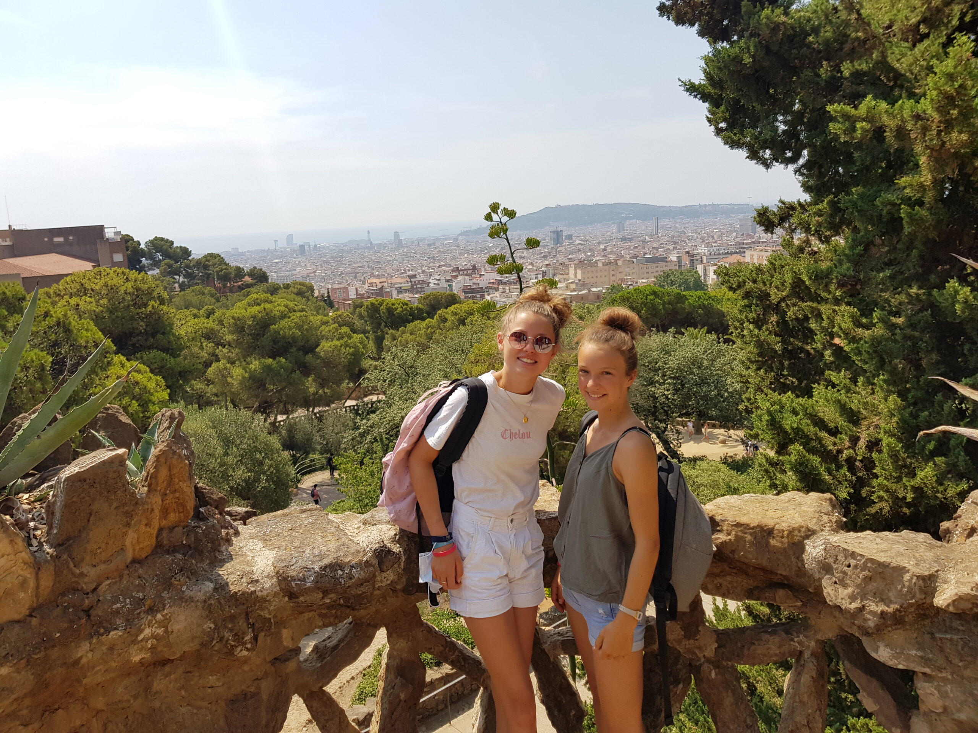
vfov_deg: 53.1
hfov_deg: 67.3
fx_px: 735
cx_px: 489
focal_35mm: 26
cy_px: 366
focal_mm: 4.2
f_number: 1.7
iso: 40
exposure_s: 1/2400
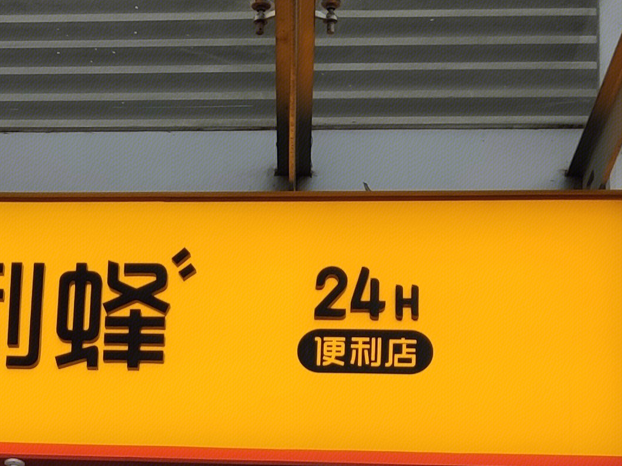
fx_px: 1779
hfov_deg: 19.3
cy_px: 465
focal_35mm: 99
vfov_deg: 14.7
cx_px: 22
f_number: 1.75
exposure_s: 1/100
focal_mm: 4.75
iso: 120
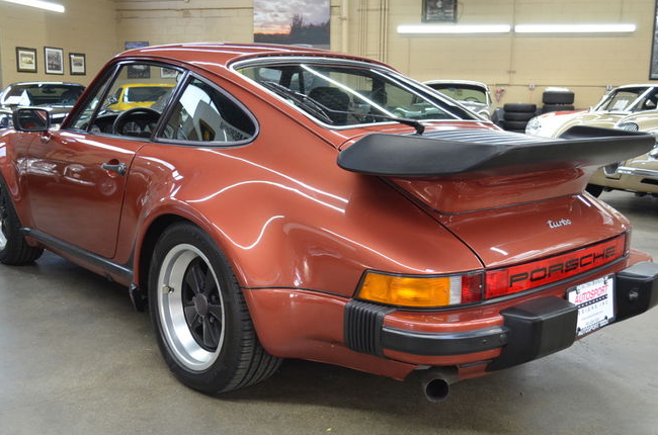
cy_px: 214
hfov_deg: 49.7
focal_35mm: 39
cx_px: 322
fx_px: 711
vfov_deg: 34.0
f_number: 3.8
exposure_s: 1/50
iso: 800
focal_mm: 22
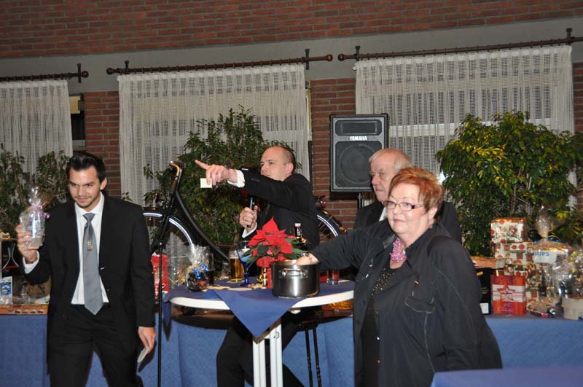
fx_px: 752
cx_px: 292
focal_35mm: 46
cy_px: 194
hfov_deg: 42.4
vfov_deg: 28.9
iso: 800
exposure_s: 1/60
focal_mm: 31
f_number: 4
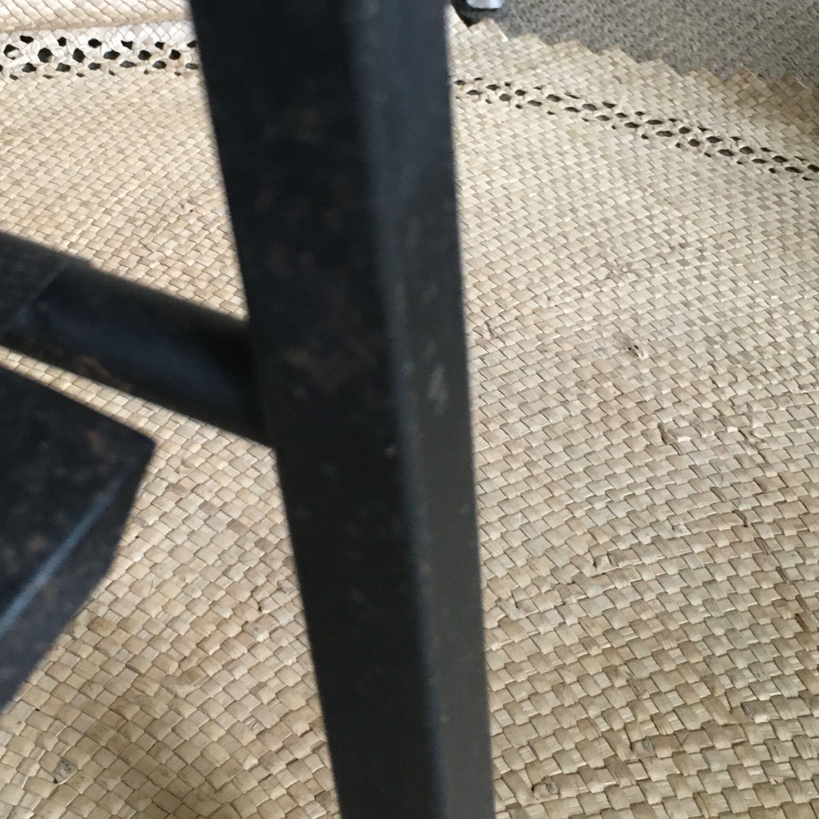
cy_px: 272
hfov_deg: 35.1
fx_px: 1285
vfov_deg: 35.0
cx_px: 300
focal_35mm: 48
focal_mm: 4.15
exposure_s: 1/33
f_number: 2.2
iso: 200
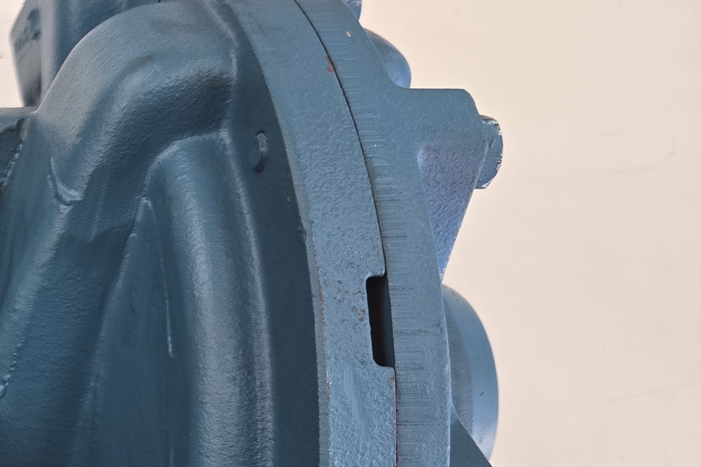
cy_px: 306
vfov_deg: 20.9
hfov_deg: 26.0
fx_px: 1265
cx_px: -234
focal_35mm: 65
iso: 160
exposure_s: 1/100
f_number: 1.7
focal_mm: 6.3
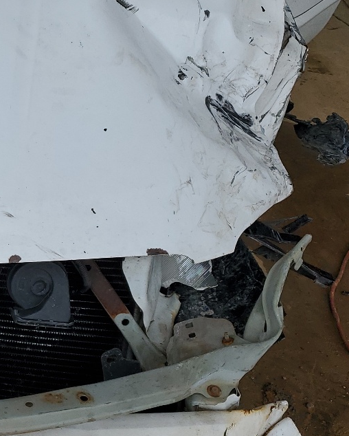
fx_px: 826
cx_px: -129
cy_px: 275
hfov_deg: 21.2
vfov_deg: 29.4
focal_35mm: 64
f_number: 1.5
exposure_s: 1/370
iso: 50
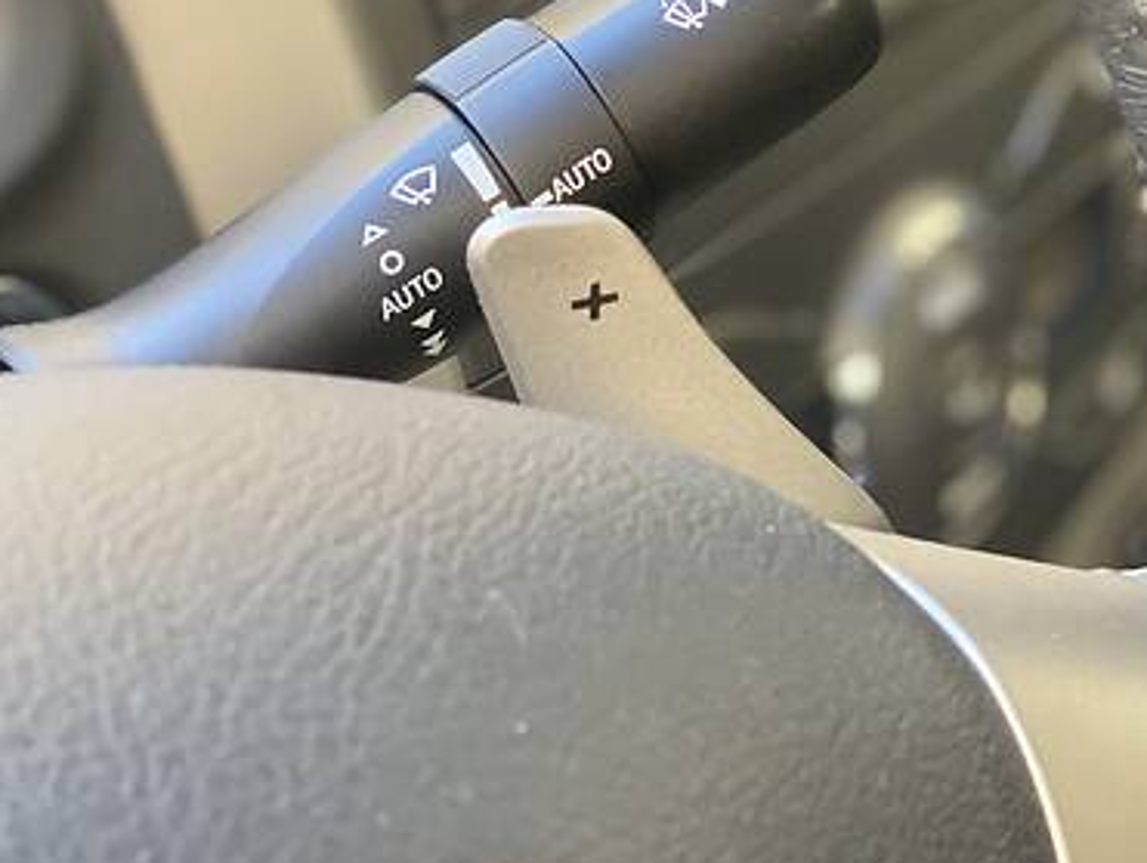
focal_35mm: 112
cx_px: 433
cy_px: 28
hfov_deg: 17.5
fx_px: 3715
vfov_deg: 13.1
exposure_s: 1/122
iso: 250
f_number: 2
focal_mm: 6
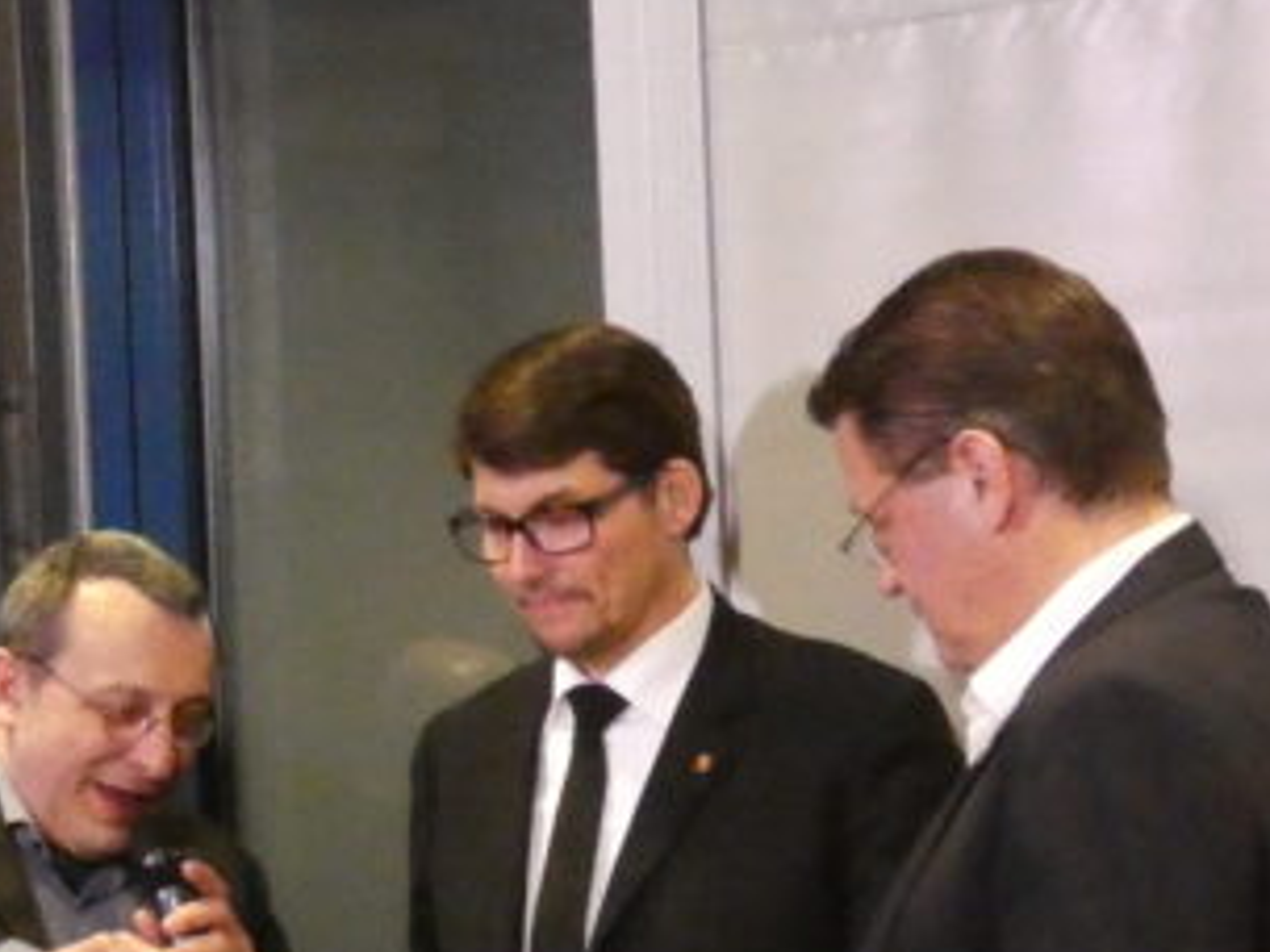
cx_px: -192
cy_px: 914
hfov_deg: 14.3
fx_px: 4916
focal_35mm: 134
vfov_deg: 11.0
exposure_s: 1/100
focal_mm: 9.5
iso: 3200
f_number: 3.9
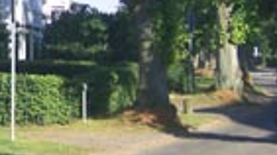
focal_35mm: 125
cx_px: -89
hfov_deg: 16.2
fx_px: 917
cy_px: -30
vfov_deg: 9.5
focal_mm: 6.3
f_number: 2.8
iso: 64
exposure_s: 1/500
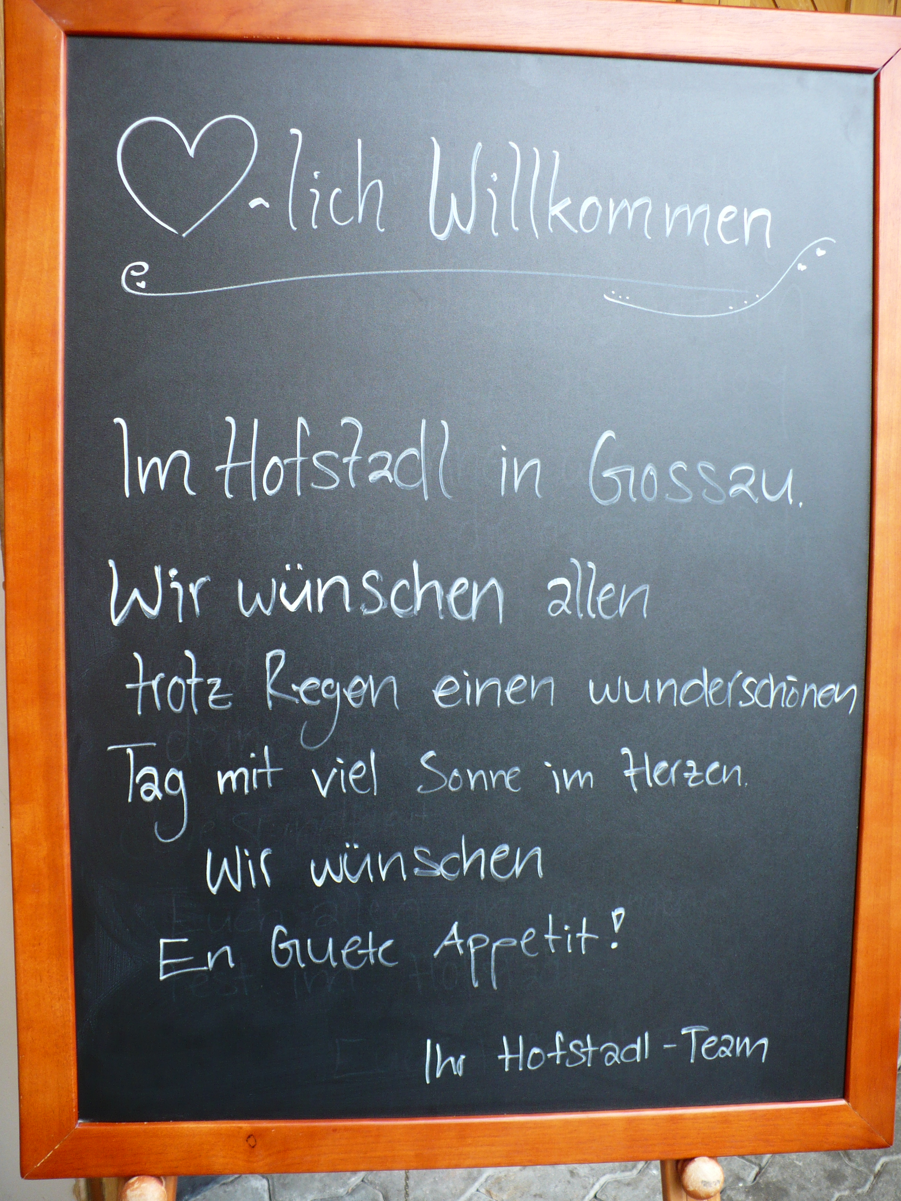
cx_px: 450
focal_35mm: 37
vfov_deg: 50.1
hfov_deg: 38.7
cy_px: 600
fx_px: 1284
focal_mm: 6.1
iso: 100
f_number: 2.8
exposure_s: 1/80
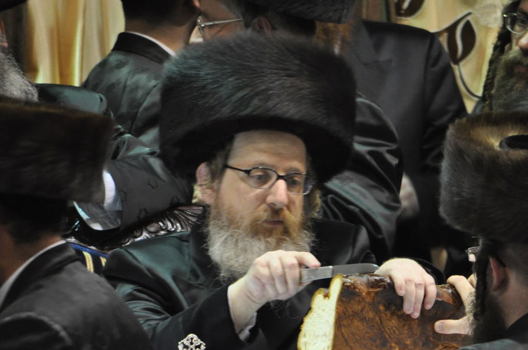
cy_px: 242
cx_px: 295
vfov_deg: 2.0
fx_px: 10208
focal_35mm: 697
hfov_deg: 3.0
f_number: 5.6
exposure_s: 1/60
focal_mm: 300
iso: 1250
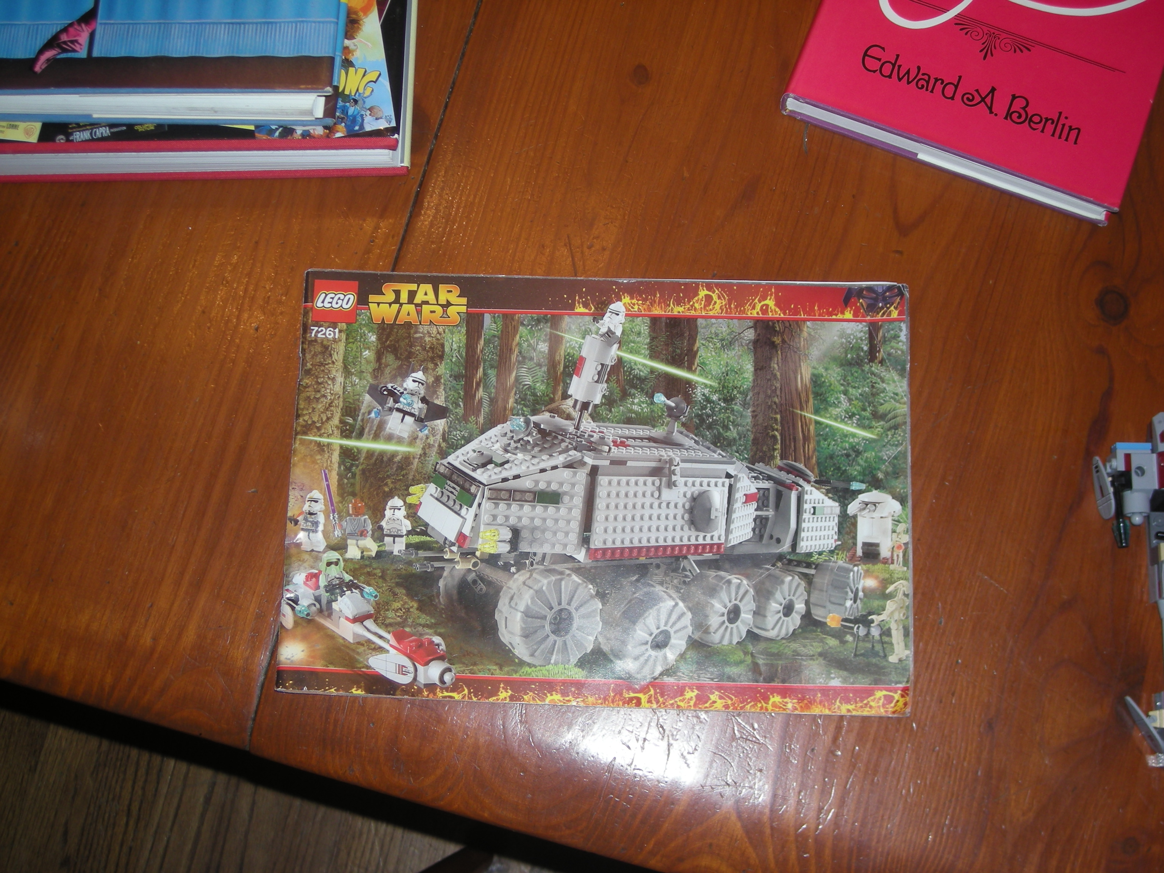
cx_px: 582
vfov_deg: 29.7
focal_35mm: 49
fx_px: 1648
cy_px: 436
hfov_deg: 38.9
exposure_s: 1/30
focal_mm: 7.9
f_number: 3.2
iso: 50
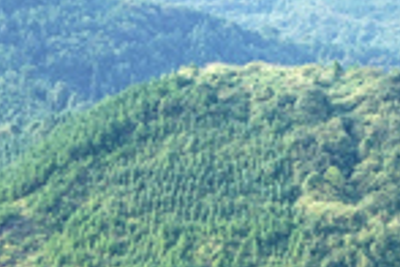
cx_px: 634
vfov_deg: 6.1
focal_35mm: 215
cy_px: 674
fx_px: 2389
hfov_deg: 9.3
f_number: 3.5
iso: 200
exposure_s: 1/800
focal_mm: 35
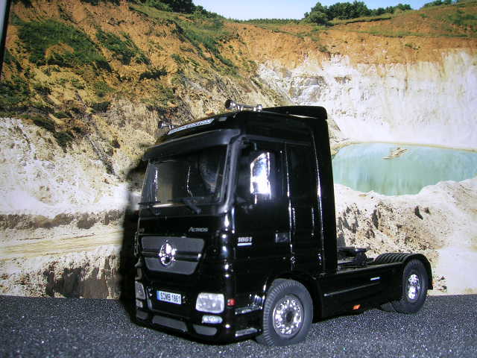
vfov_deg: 40.7
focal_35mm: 35
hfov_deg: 52.6
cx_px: 238
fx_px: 482
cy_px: 179
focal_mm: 5.4
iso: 50
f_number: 4.8
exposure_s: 1/60.1
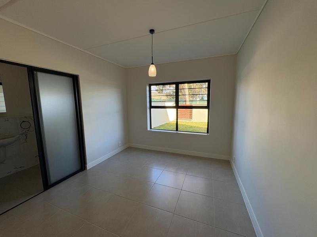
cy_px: 118
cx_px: 158
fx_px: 128
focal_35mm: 14
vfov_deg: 85.7
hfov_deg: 102.1
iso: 64
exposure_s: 1/226
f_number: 2.2
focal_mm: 2.22
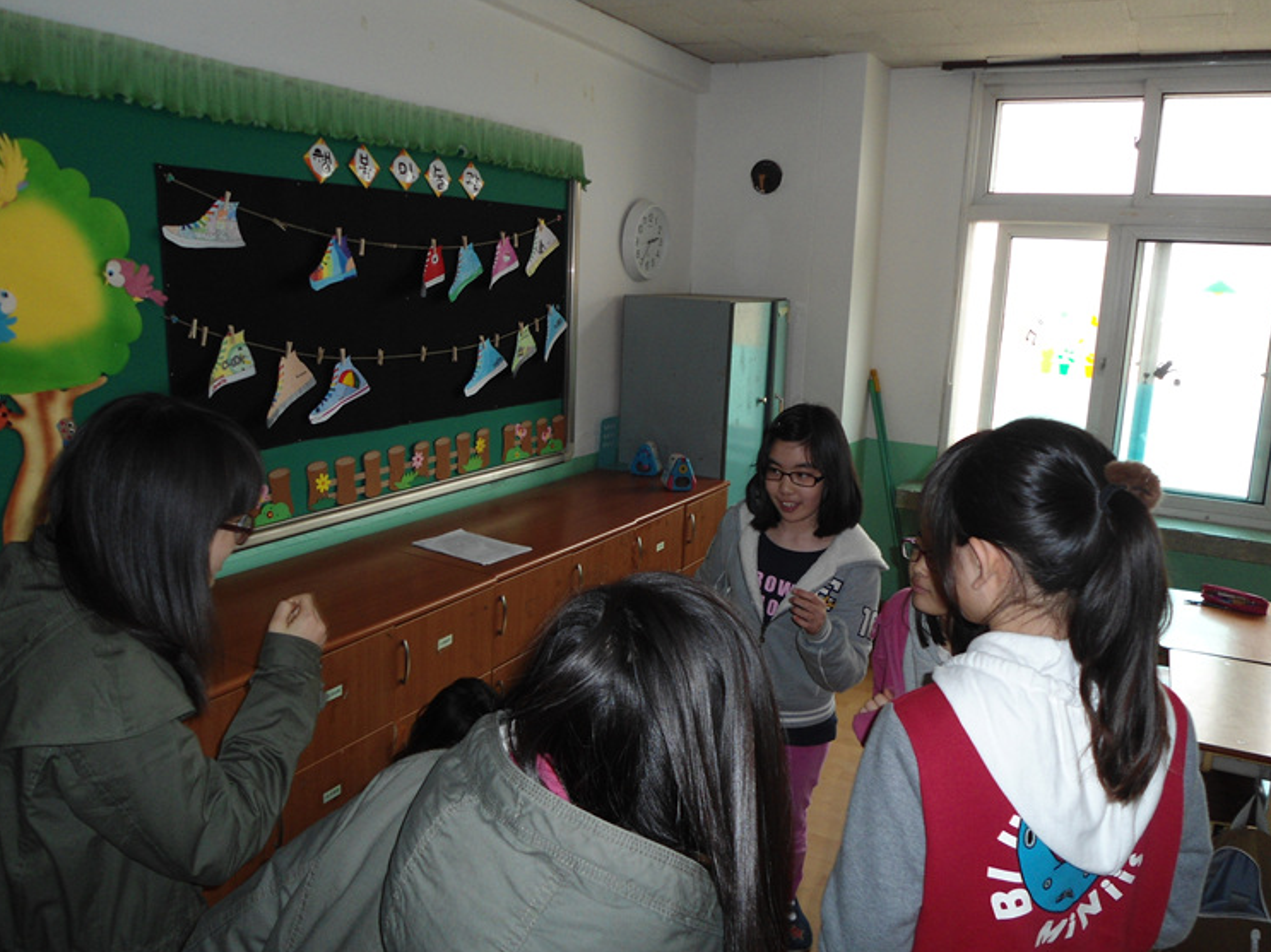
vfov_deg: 49.7
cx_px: 662
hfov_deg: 63.4
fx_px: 1028
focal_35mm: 28
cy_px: 509
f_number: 2.8
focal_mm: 4.7
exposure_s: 1/30
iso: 100
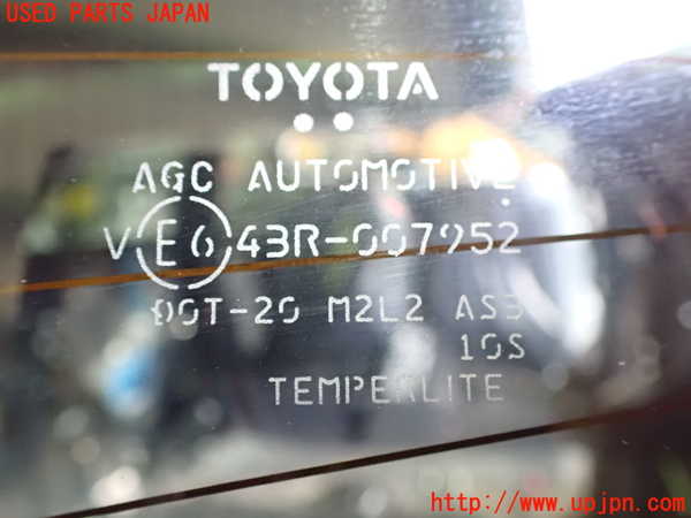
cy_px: 259
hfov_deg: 60.0
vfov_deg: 46.8
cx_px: 346
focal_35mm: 30
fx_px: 599
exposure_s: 1/30
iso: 1600
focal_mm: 5.4
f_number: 2.3
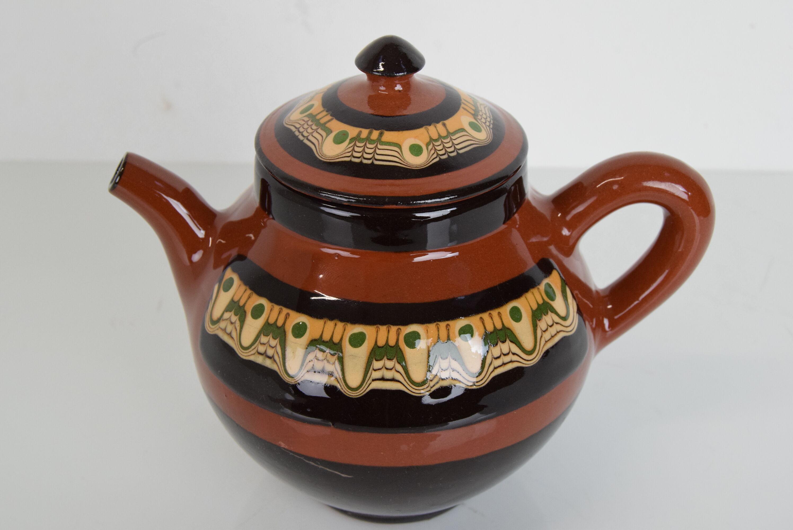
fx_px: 1124
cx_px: 396
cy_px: 265
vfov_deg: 26.5
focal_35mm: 51
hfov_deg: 38.9
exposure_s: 1/250
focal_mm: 34
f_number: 8
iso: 1600
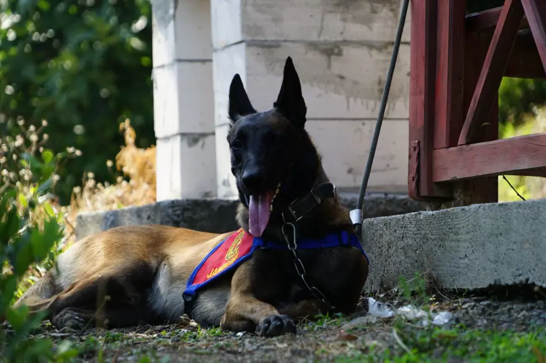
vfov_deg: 7.8
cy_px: 182
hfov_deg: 11.8
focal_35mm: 175
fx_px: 2653
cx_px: 273
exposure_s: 1/200
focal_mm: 175
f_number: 6.3
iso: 200
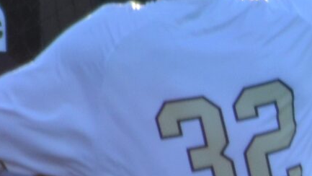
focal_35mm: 2224
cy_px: 361
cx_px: 682
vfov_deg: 0.5
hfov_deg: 1.0
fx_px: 18407
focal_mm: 240
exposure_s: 1/800
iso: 500
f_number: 5
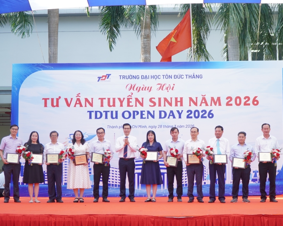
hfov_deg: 28.5
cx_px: 154
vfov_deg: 23.0
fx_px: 558
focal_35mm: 67
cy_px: 113
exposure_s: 1/500
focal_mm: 39
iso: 400
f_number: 4
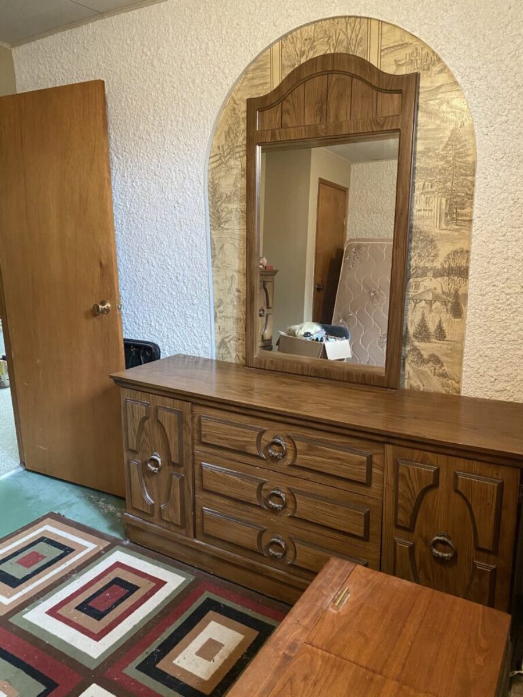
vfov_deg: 67.3
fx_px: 524
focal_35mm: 26
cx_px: 262
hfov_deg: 53.1
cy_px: 348
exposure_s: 1/60
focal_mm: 4.25
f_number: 1.8
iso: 400
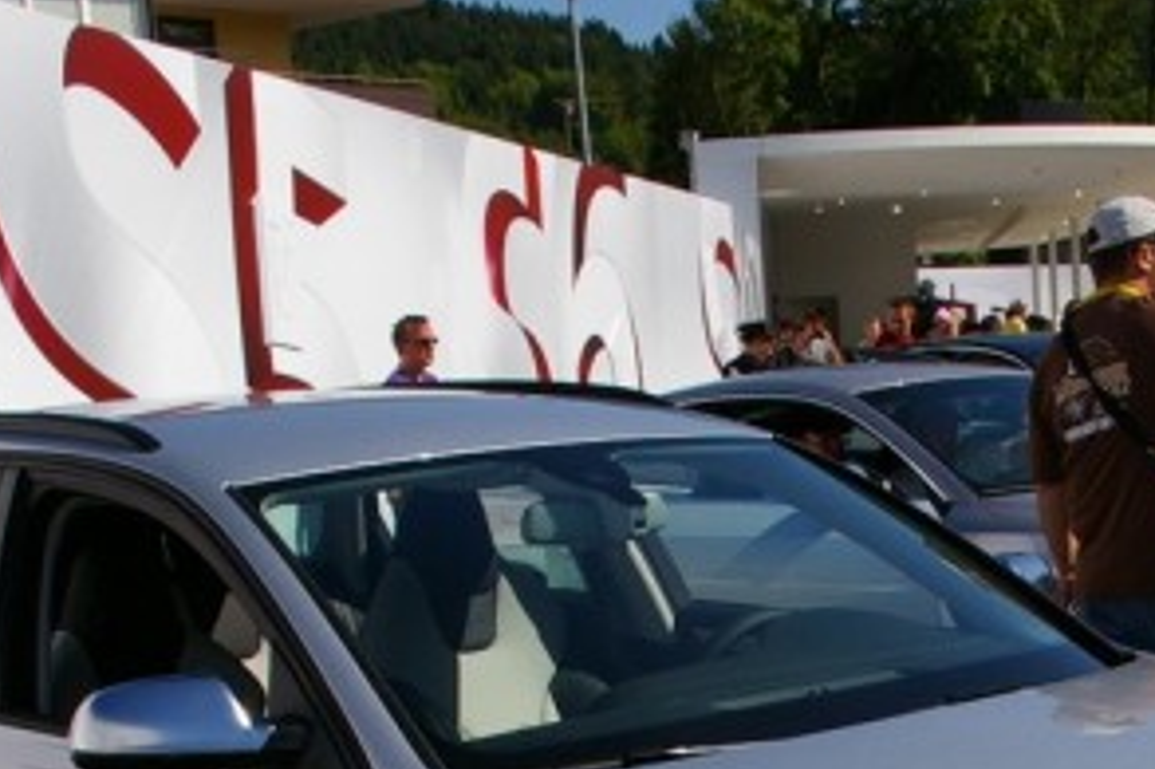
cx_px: 832
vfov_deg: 16.0
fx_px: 2629
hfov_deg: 24.6
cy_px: 913
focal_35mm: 82
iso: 200
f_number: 11
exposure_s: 1/250
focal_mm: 20
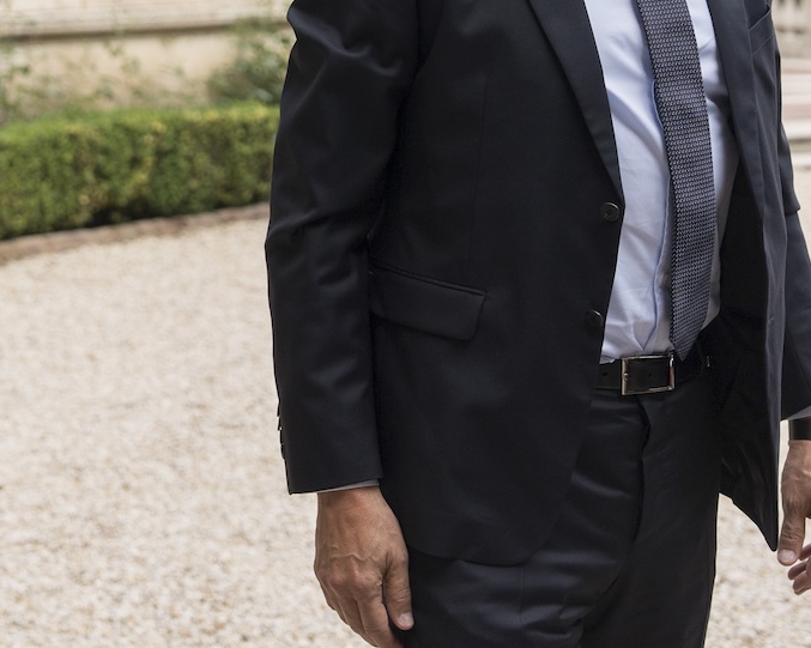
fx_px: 2495
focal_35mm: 104
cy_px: 102
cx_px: 413
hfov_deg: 18.5
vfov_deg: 14.7
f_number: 4
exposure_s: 1/1250
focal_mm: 50
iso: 200
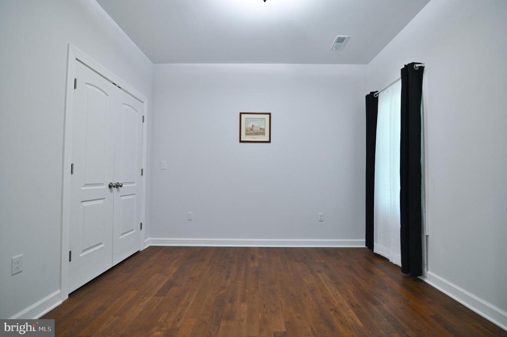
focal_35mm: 16
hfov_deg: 96.8
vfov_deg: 73.7
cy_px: 168
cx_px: 254
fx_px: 225
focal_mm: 16
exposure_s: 1/125
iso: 720
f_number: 2.8
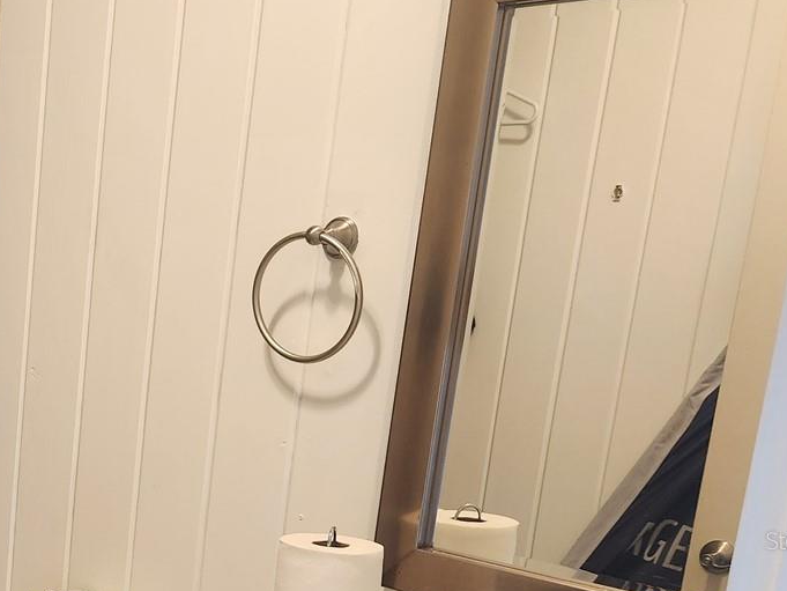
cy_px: 540
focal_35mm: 54
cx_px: -50
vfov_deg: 26.1
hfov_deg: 32.0
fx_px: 1228
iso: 400
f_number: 1.8
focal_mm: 5.4
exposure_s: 1/120
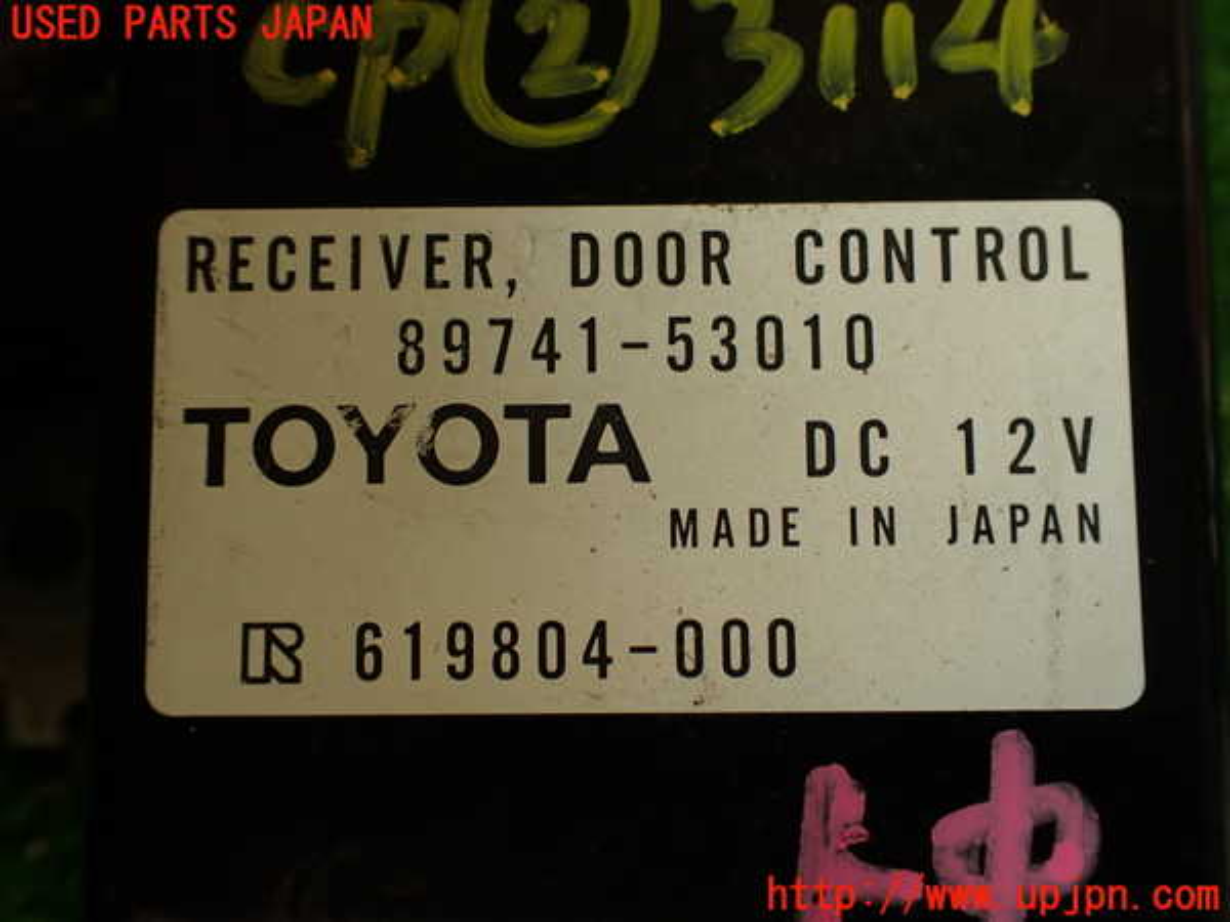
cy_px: 461
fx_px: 1137
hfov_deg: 56.8
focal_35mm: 32
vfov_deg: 44.2
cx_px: 615
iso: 125
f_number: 2.4
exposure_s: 1/60
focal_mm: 5.79
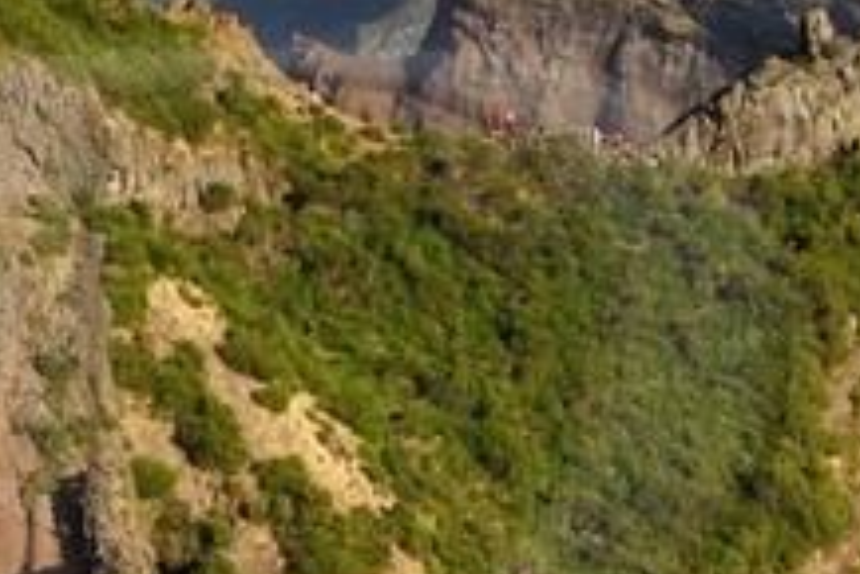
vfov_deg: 4.9
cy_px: 709
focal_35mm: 280
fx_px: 6693
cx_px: -166
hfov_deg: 7.3
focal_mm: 38
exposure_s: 1/500
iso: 200
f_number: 10
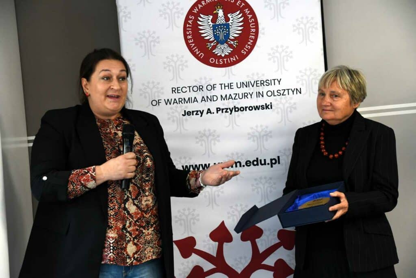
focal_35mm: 99
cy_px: 139
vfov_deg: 13.8
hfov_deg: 20.6
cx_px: 208
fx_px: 1144
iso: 1600
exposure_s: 1/125
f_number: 6.3
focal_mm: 66
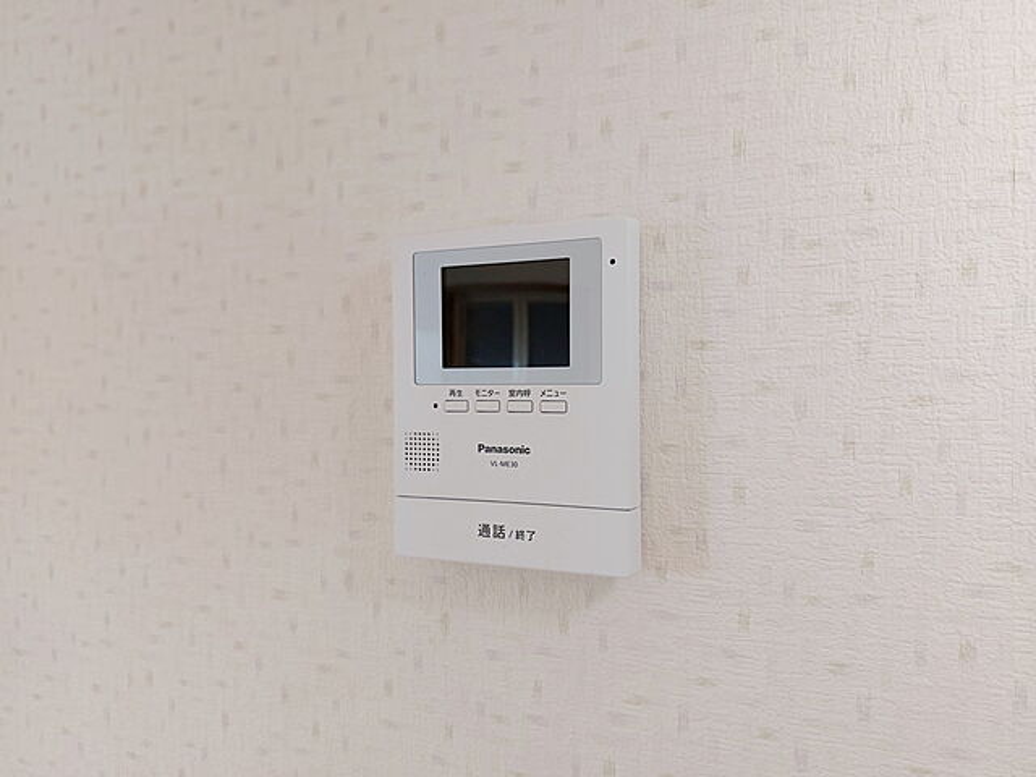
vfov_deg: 56.8
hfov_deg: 71.6
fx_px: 718
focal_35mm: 24
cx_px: 518
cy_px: 388
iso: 100
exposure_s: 1/24
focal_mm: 5.23
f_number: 1.8
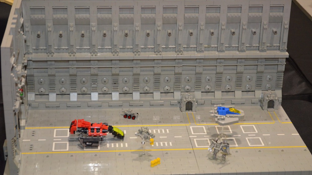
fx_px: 716
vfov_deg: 14.0
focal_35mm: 87
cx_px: 156
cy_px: 95
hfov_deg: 24.6
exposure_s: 1/60
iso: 3200
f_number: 5.6
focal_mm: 55
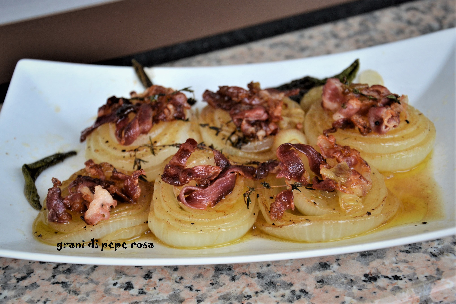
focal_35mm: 63
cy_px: 152
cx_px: 228
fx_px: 798
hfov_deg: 31.9
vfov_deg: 21.6
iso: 320
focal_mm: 42
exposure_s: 1/60
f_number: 5.6
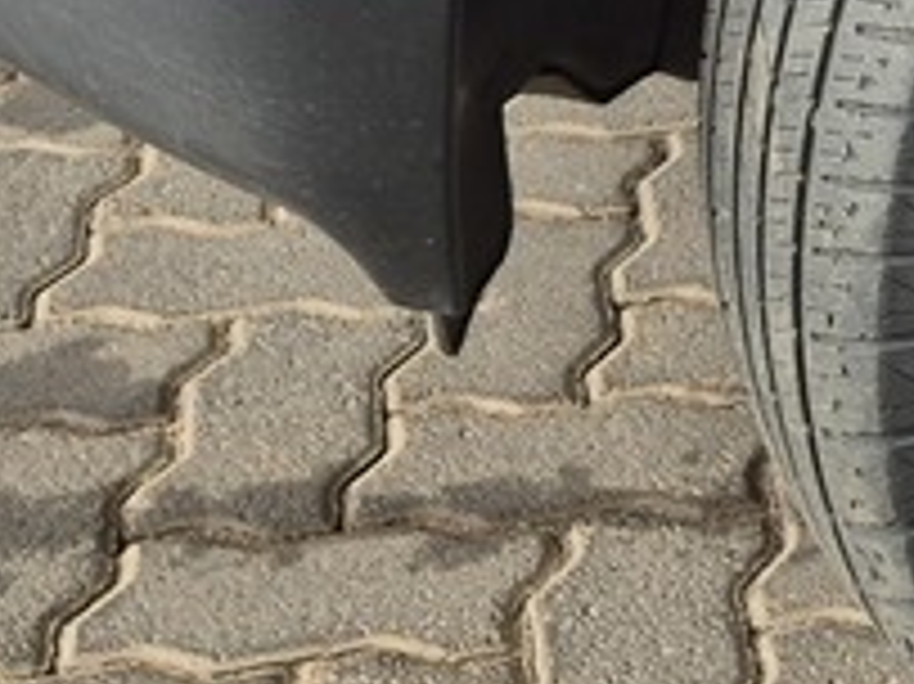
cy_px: -554
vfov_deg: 11.8
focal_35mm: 116
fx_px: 3061
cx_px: 1436
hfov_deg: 15.5
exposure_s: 1/180
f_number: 1.8
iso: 100
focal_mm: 5.4
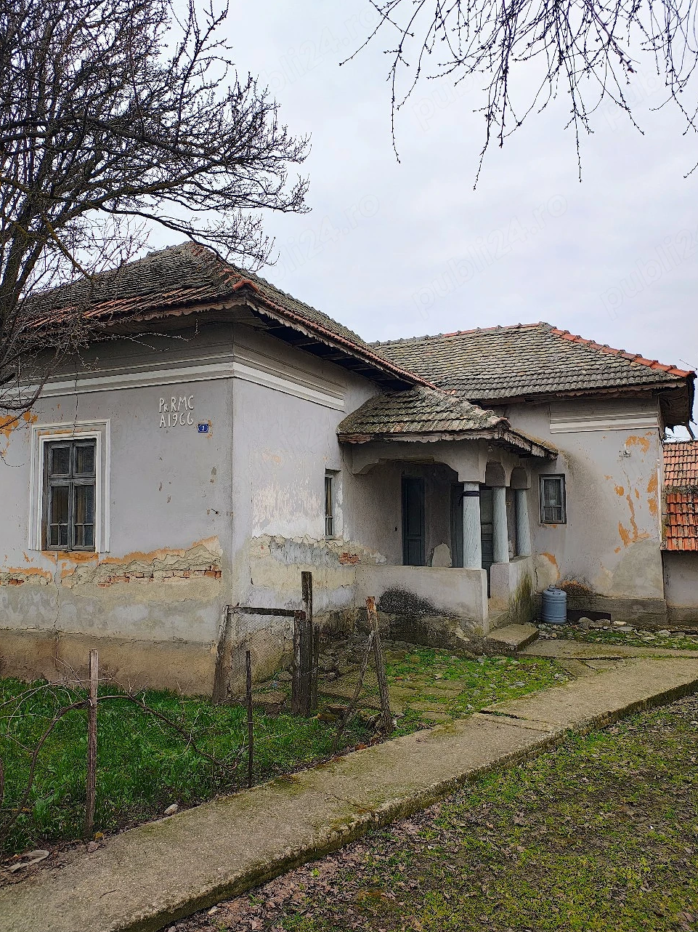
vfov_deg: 67.3
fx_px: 699
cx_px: 349
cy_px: 470
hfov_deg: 53.0
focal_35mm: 26
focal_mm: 5.89
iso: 100
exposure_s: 1/435
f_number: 1.4
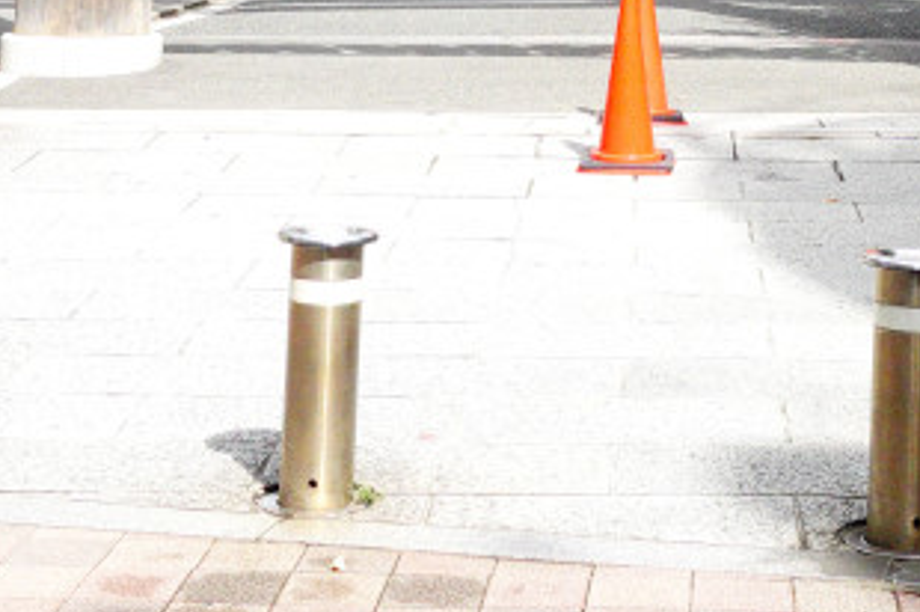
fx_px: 2374
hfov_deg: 21.8
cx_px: 629
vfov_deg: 13.2
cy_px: -490
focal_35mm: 93
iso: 640
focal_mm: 9.4
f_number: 4
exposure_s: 1/400
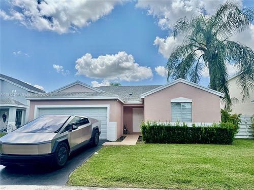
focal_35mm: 24
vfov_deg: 56.8
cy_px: 95
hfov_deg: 71.6
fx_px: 176
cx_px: 127
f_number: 1.78
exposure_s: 1/6410
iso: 80
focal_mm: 6.76
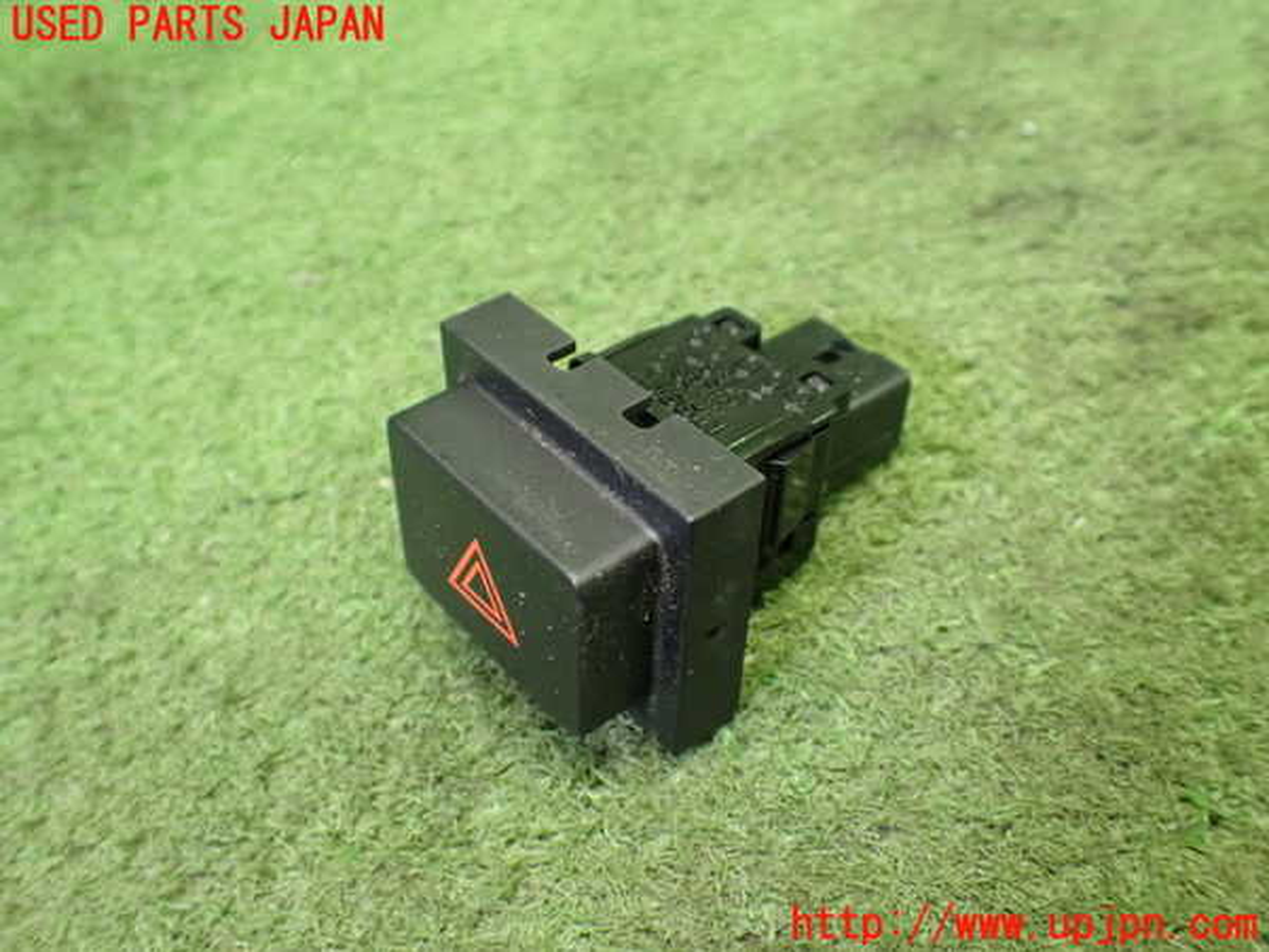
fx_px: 1173
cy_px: 476
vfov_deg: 44.2
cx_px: 634
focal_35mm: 32
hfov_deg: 56.8
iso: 800
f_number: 2.4
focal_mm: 5.79
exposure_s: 1/60
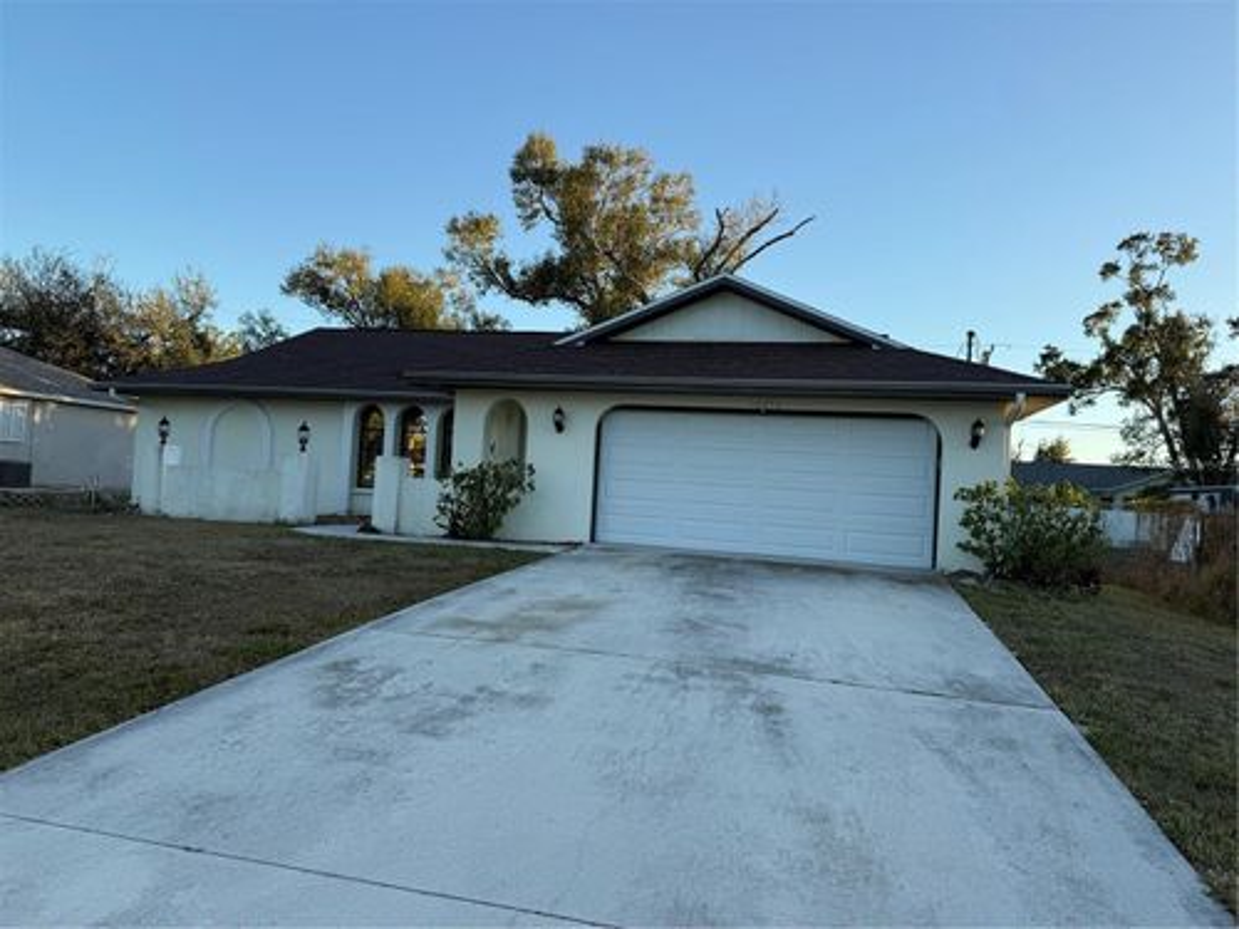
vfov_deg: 56.8
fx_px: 859
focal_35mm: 24
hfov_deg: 71.6
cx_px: 620
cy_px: 464
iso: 80
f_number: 1.78
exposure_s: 1/1139
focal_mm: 6.76
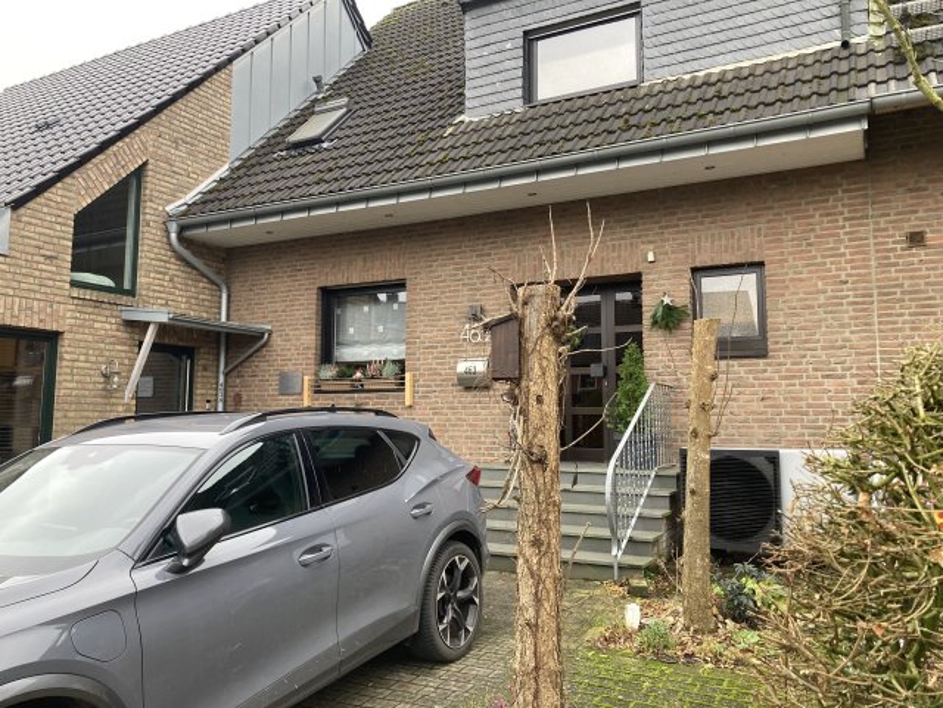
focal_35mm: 28
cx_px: 472
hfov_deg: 63.4
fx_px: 763
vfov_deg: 49.7
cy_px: 354
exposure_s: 1/121
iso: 80
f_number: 1.8
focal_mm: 3.99
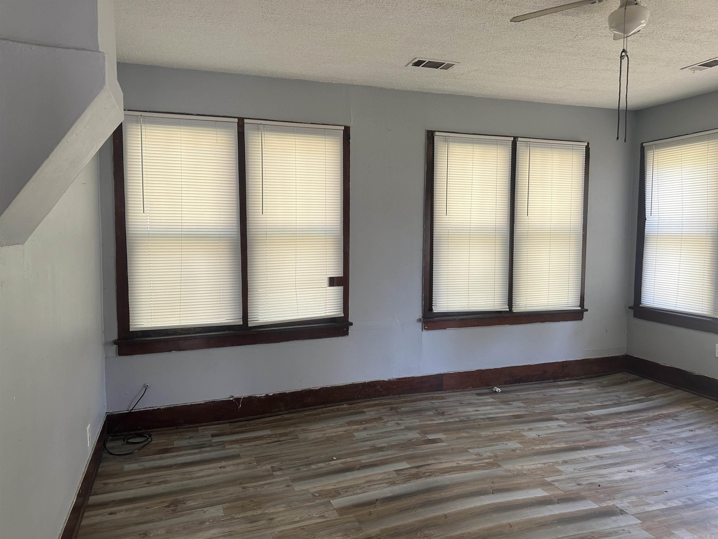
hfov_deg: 71.6
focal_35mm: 24
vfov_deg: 56.8
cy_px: 270
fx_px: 498
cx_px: 359
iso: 125
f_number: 1.78
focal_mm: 6.86
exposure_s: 1/121
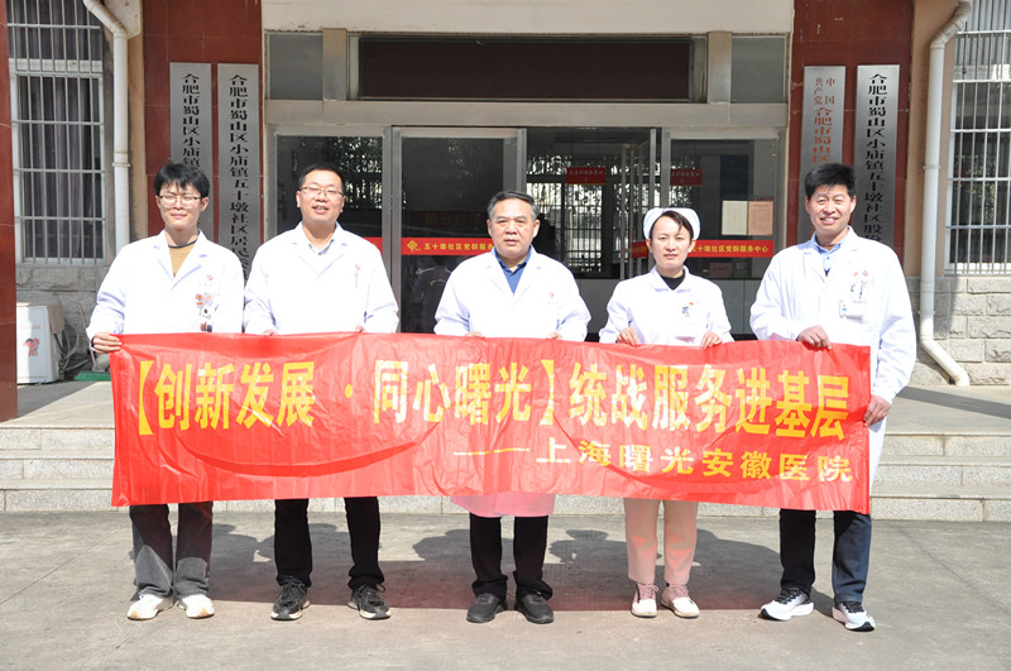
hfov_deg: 41.2
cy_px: 336
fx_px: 1346
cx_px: 506
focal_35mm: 48
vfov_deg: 28.0
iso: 800
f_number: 4.8
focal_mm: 32
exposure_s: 1/4000
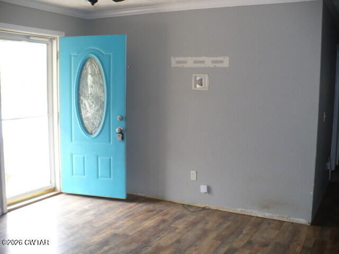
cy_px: 127
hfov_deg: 50.1
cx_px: 170
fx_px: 362
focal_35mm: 37
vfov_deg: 38.7
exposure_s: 1/30
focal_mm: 6.1
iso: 100
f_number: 2.8
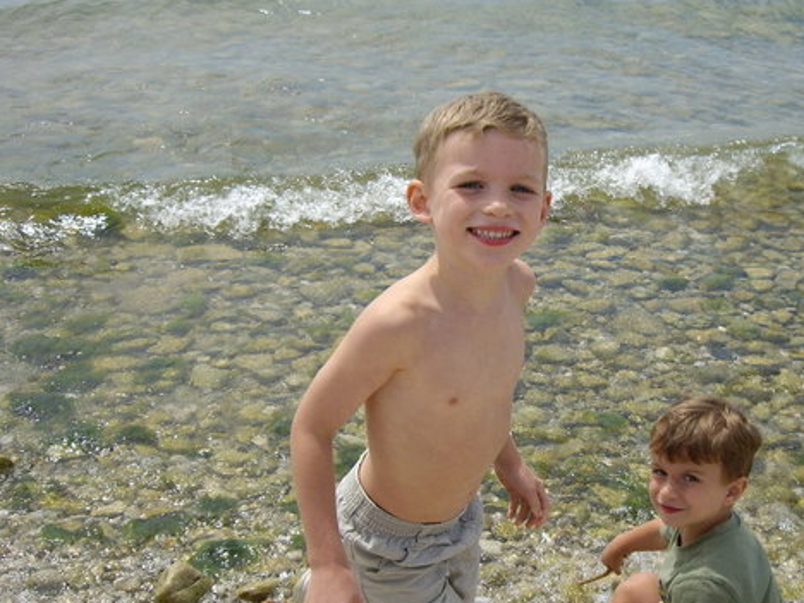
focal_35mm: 52
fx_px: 1208
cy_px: 354
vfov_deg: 28.0
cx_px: 534
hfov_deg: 36.5
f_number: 4.3
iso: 50
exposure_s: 1/400
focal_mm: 6.2
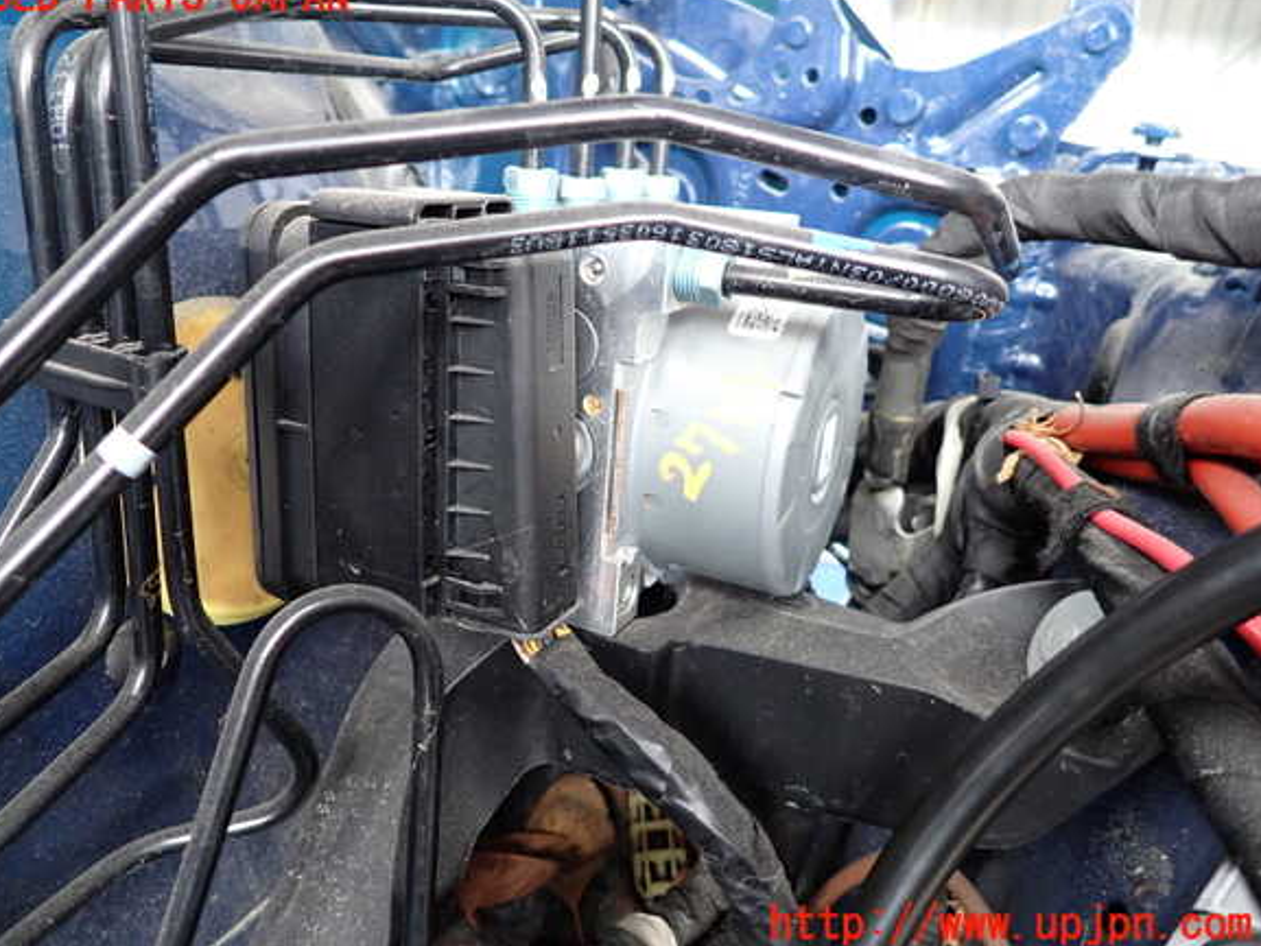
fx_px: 947
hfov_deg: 67.3
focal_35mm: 26
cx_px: 608
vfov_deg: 53.1
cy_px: 461
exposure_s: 1/30
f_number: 2
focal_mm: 4.5
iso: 200
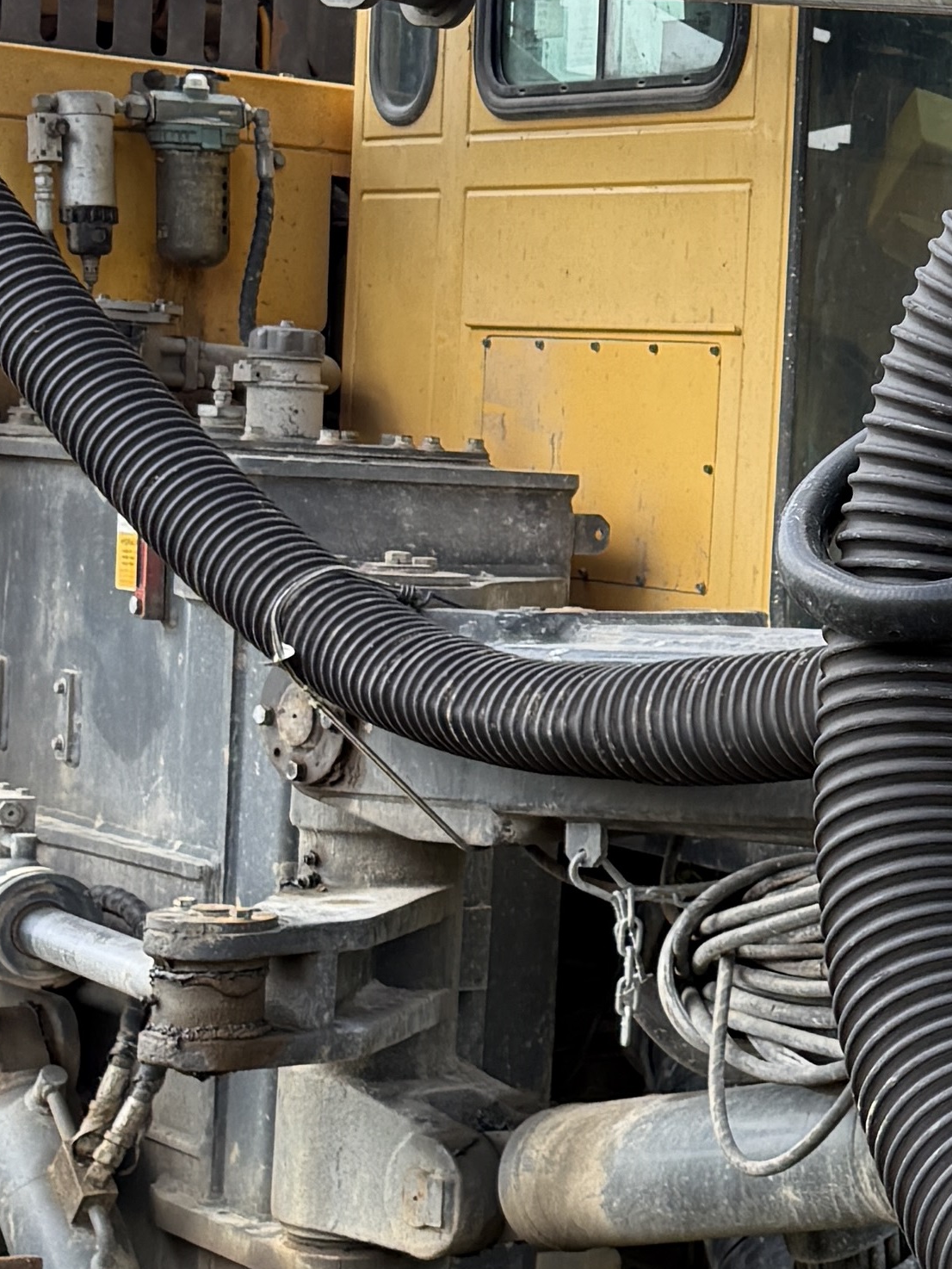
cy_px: 610
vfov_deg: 21.1
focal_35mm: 93
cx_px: 1601
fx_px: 3409
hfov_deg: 14.4
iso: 100
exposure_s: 1/1250
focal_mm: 6.76
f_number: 1.78
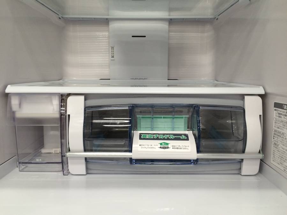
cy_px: 108
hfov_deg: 61.7
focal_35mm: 29
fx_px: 240
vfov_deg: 48.2
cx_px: 144
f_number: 2.2
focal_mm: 4.15
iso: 50
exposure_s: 1/30
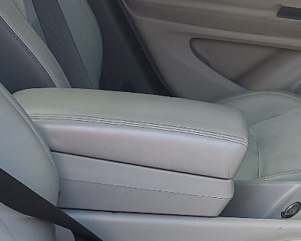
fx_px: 891
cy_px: 176
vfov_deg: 15.3
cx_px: 248
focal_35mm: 100
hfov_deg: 19.0
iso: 68
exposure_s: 1/60.2
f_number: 1.5
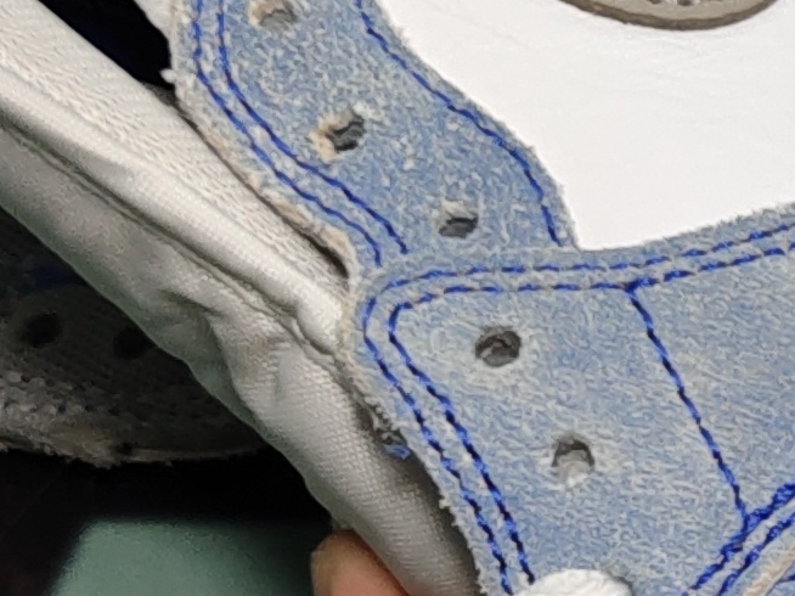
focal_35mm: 185
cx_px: 1419
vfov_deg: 8.0
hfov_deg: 10.1
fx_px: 4247
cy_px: 426
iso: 59
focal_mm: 4.35
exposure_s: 1/100
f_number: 1.79
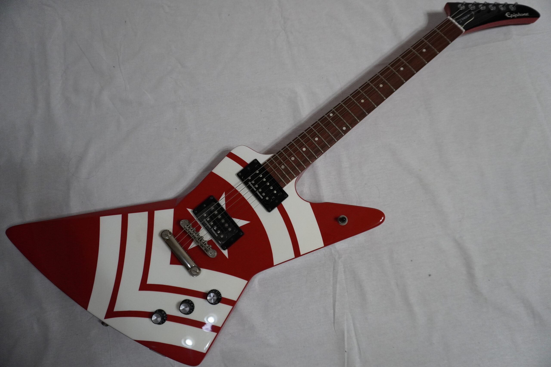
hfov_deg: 73.7
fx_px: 367
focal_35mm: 24
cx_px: 276
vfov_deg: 53.1
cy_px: 184
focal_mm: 16
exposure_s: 1/160
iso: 1600
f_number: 4
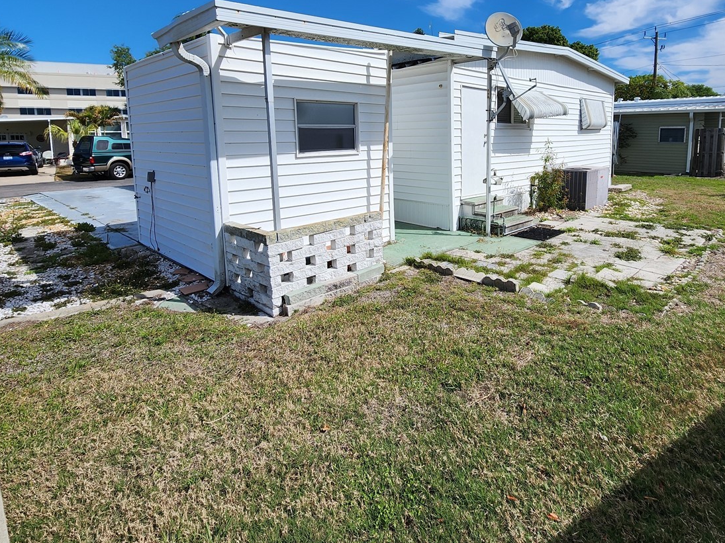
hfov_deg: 83.9
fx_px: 398
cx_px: 426
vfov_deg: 67.1
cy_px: 189
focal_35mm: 19
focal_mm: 2.2
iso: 50
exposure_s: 1/3126
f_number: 2.2
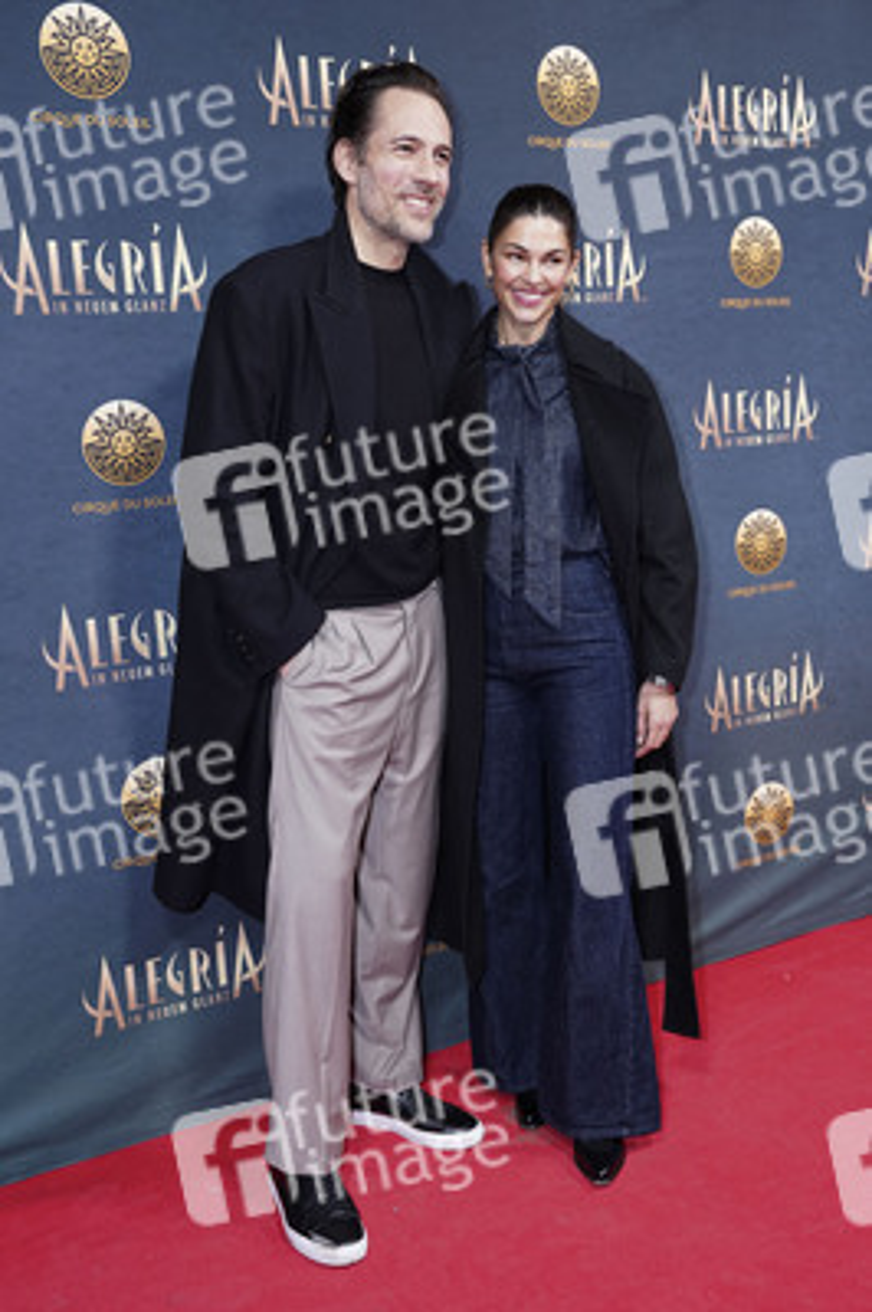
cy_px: 656
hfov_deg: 38.8
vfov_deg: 55.8
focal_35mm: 34
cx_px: 436
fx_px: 1237
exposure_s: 1/200
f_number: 4.5
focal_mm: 34
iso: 2500
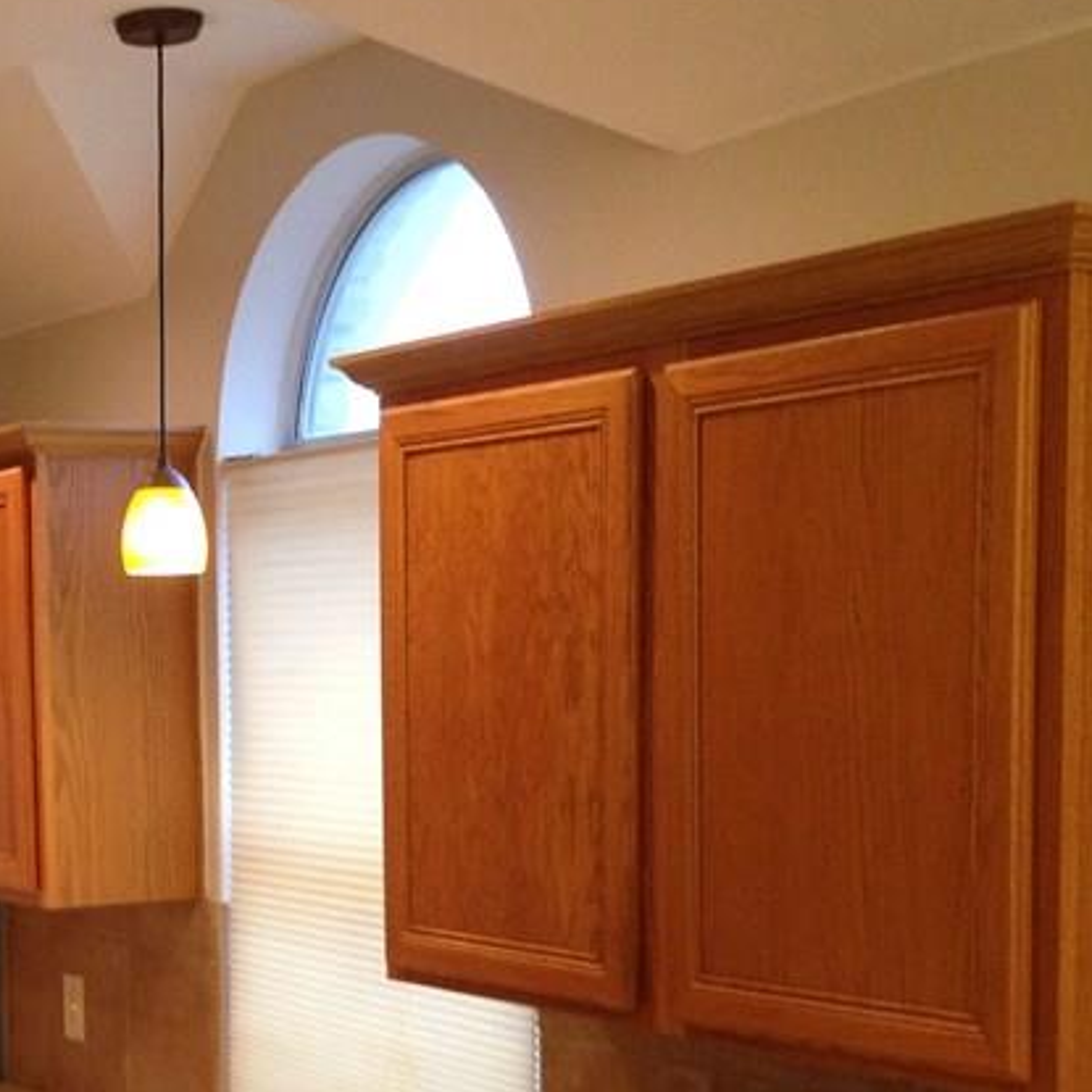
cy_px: 887
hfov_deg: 23.0
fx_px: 2570
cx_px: -21
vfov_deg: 23.6
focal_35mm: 72
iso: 160
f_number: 2.4
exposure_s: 1/20
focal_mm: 4.12
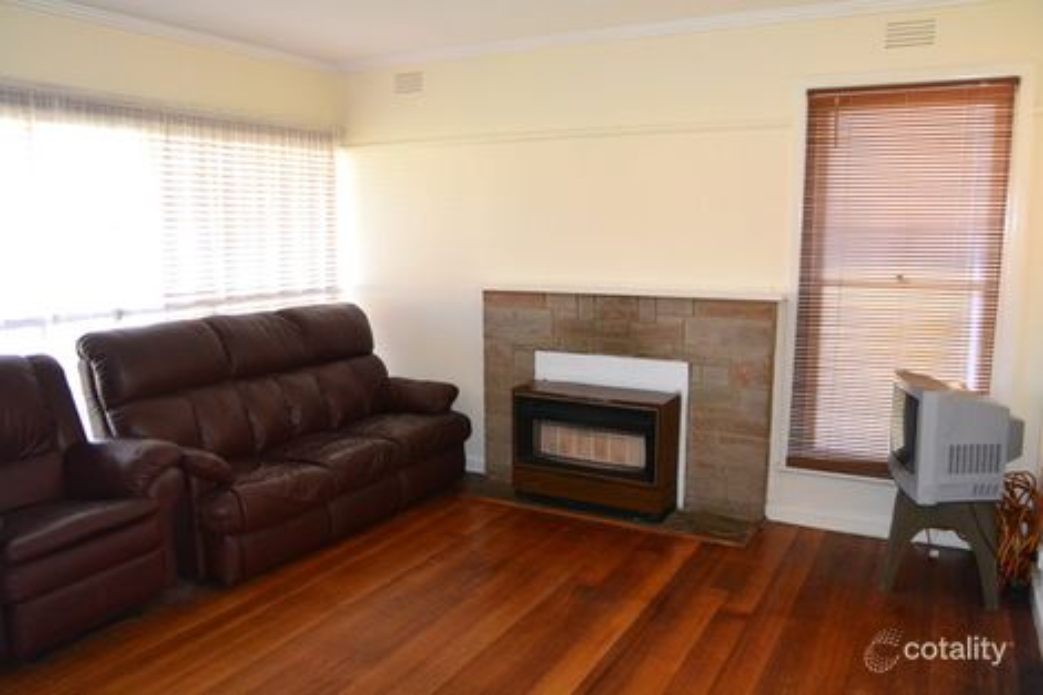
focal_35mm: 27
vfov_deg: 47.9
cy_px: 348
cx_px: 522
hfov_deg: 67.4
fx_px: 782
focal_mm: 18
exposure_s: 1/200
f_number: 4.5
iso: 2500
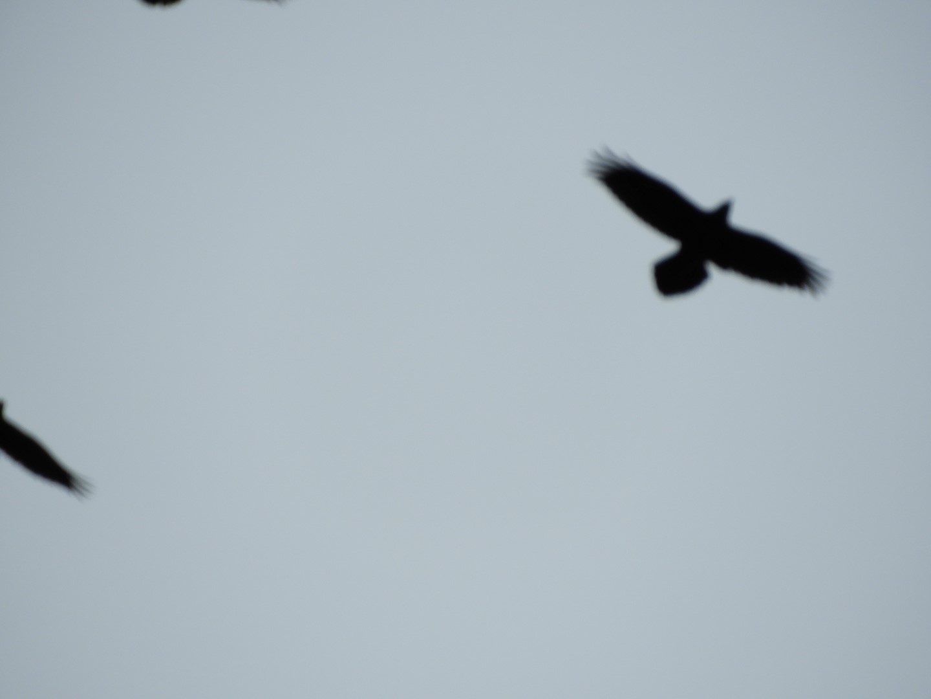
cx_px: 466
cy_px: 350
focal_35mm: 900
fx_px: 24206
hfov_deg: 2.2
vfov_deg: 1.7
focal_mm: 161.2
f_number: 5.6
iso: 100
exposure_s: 1/400
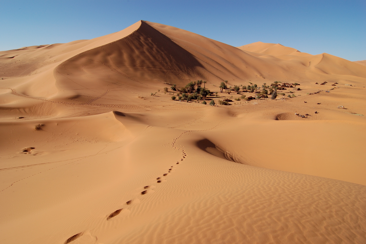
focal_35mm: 18
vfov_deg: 67.3
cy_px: 122
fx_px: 183
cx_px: 183
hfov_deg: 90.1
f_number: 13
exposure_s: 1/250
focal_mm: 12
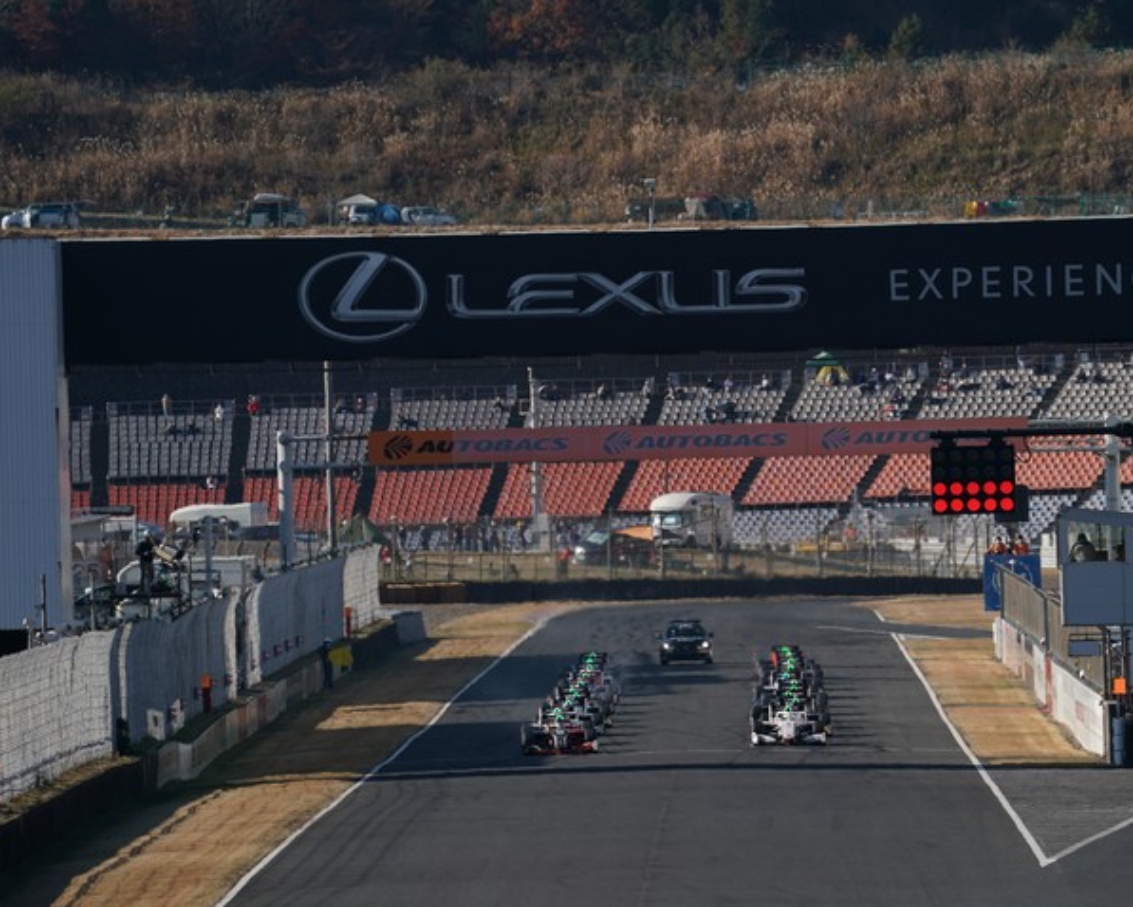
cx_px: 640
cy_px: 454
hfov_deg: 2.8
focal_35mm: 679
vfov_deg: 2.3
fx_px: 22776
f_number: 8
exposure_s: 1/800
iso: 200
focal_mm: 600
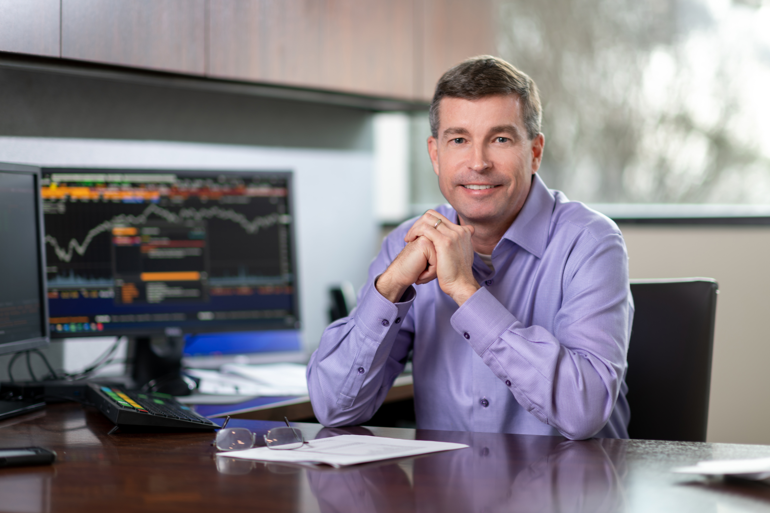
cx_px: 385
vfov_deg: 16.1
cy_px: 256
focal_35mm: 85
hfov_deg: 23.9
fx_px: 1818
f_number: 1.6
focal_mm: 85
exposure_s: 1/40
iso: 31
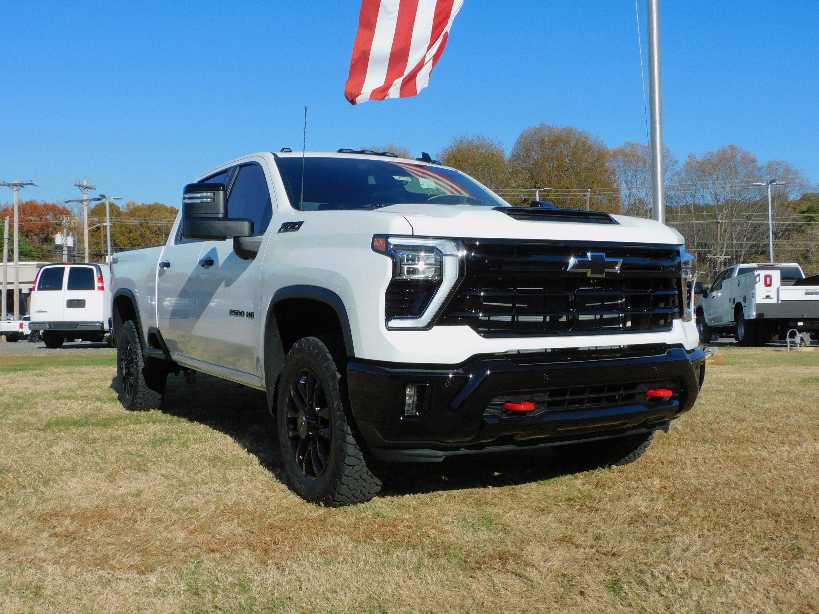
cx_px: 410
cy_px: 307
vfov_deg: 40.7
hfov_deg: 52.6
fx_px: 828
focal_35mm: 35
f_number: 4.2
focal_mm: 6.3
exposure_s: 1/1600
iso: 125
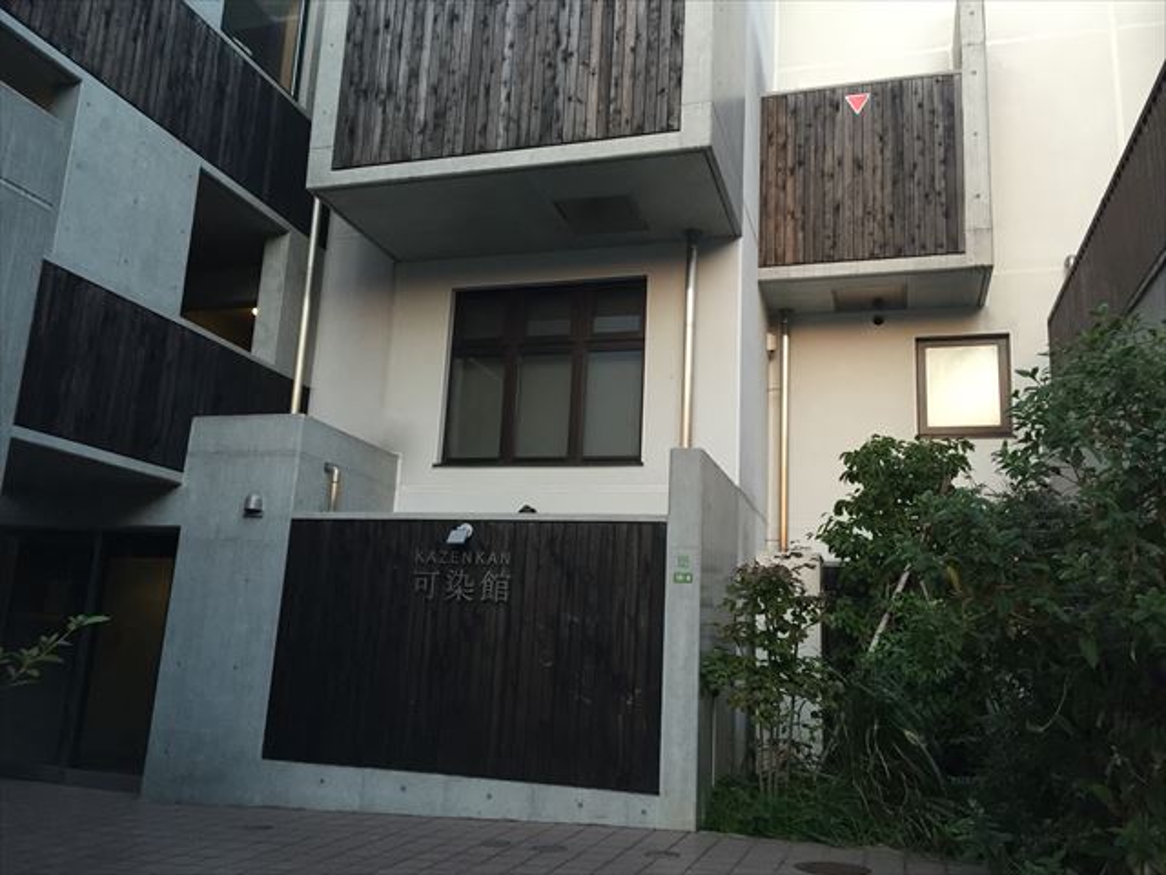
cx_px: 583
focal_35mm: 29
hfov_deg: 61.7
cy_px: 438
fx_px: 977
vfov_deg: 48.2
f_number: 2.2
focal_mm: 4.15
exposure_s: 1/30
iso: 50
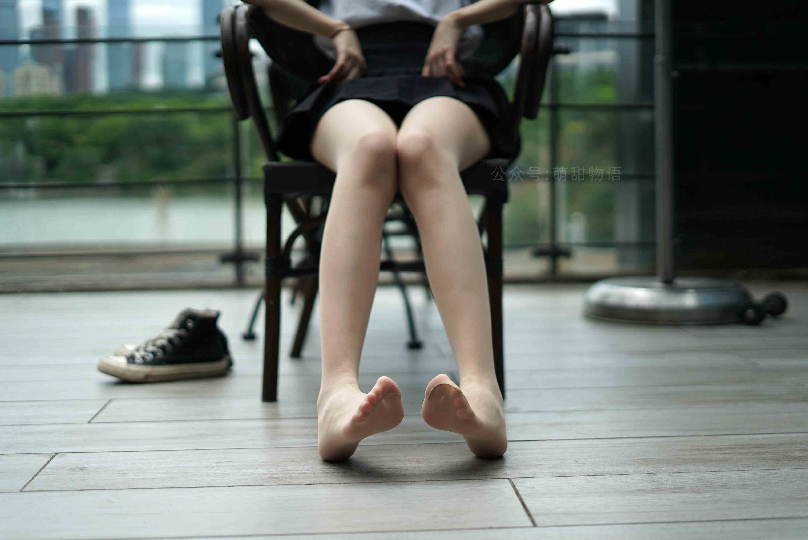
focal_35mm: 50
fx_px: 1123
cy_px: 270
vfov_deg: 27.0
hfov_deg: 39.6
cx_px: 404
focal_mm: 50
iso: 200
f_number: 1.8
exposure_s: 1/5000
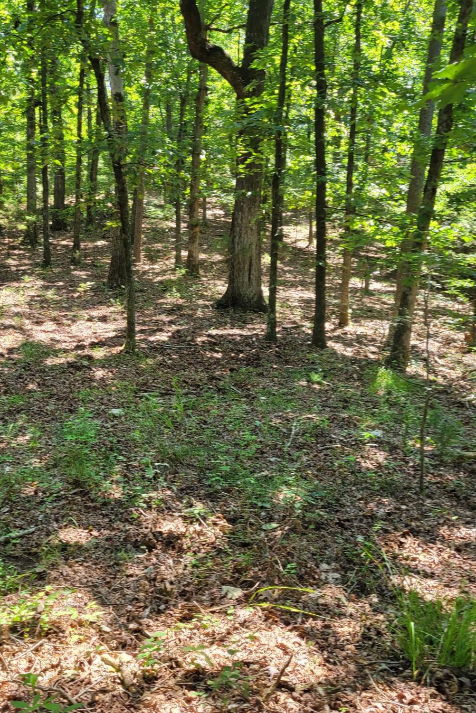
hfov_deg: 36.4
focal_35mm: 36
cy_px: 349
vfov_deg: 53.1
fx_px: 714
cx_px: 148
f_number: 1.8
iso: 50
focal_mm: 5.4
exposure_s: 1/120
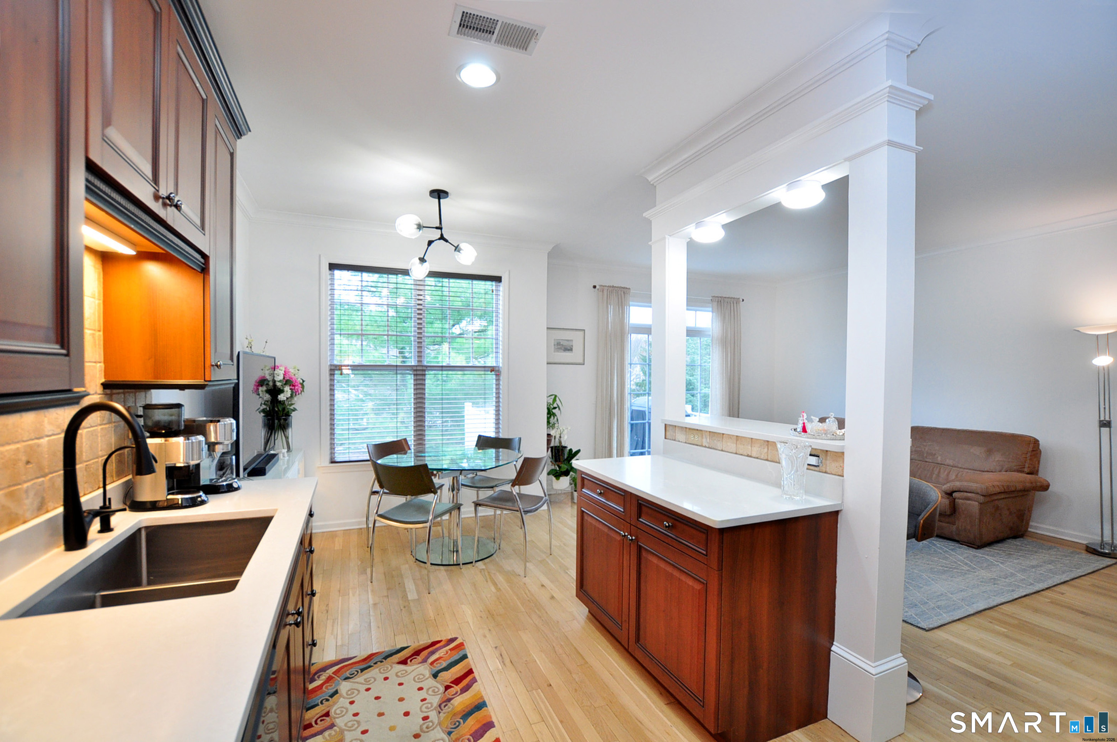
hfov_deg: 100.5
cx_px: 558
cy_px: 371
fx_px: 465
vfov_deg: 77.2
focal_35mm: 15
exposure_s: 1/40
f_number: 4.5
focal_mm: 10
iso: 640
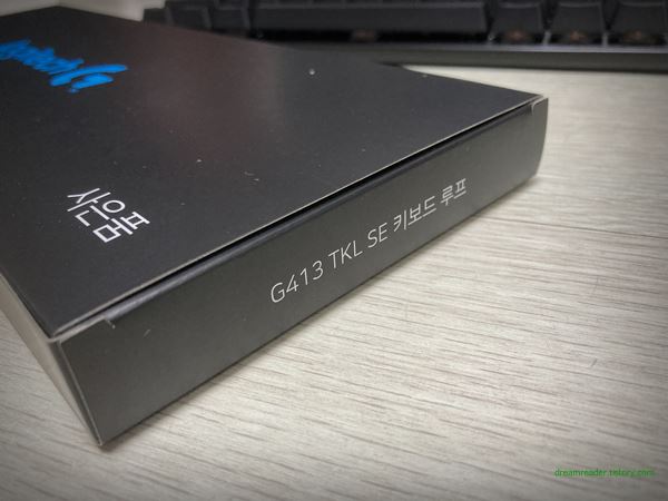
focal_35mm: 28
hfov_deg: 63.4
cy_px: 250
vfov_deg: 49.7
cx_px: 334
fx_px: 540
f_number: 1.8
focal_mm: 3.99
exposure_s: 1/60
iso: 200
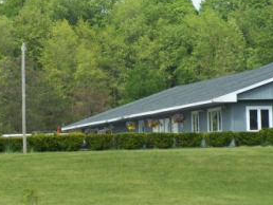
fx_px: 1752
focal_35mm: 222
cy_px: 44
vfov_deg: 6.7
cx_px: 57
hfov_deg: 8.9
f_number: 3.2
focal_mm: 21.2
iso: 80
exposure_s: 1/800
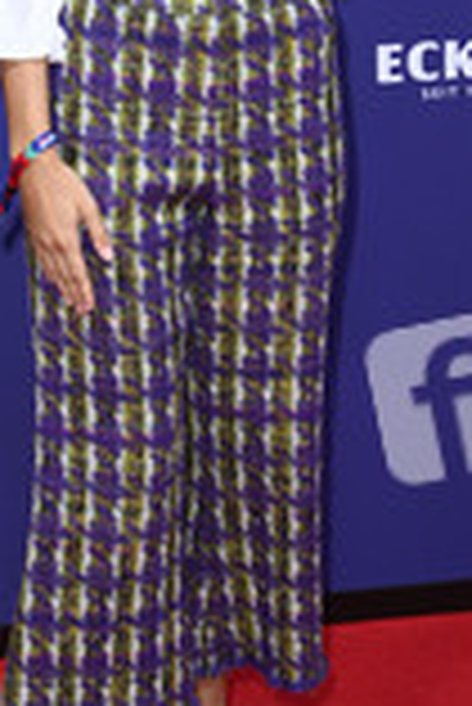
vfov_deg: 18.1
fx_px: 2198
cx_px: 189
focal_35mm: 112
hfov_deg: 12.3
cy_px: 153
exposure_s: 1/200
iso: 800
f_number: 5.6
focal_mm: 44
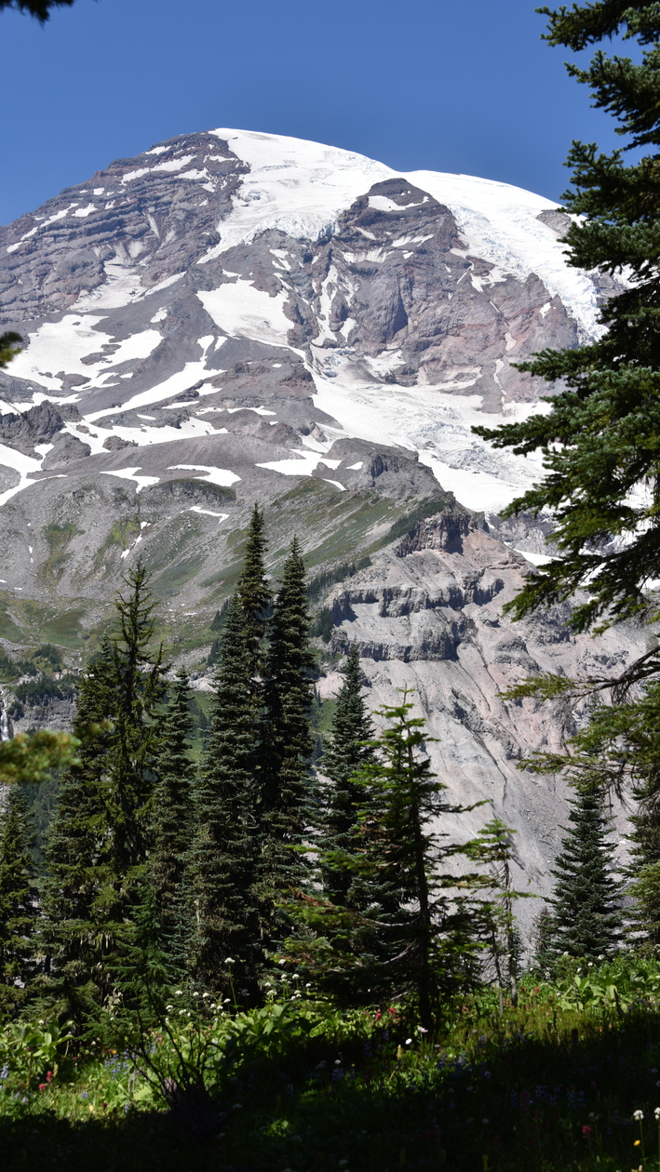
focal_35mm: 66
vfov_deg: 31.9
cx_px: 299
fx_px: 2053
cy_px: 579
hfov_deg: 18.3
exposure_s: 1/320
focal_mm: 62
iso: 100
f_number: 9
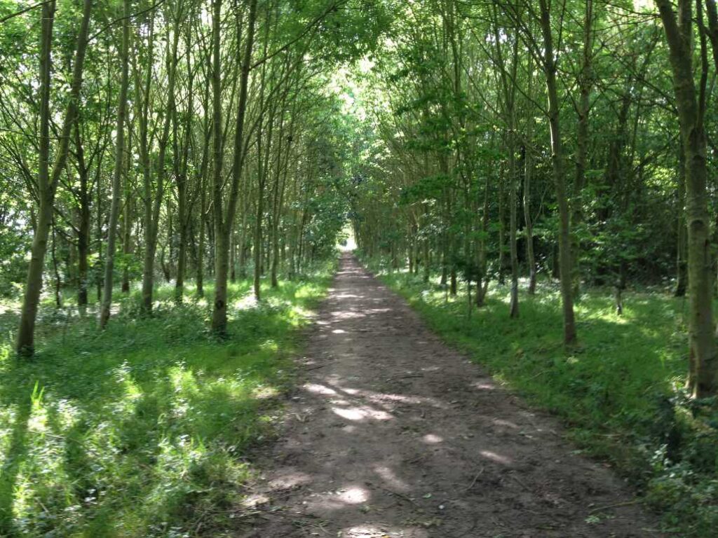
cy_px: 269
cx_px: 359
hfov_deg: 52.6
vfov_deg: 40.7
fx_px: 726
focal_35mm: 35
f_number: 2.4
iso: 64
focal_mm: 4.3
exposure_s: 1/40
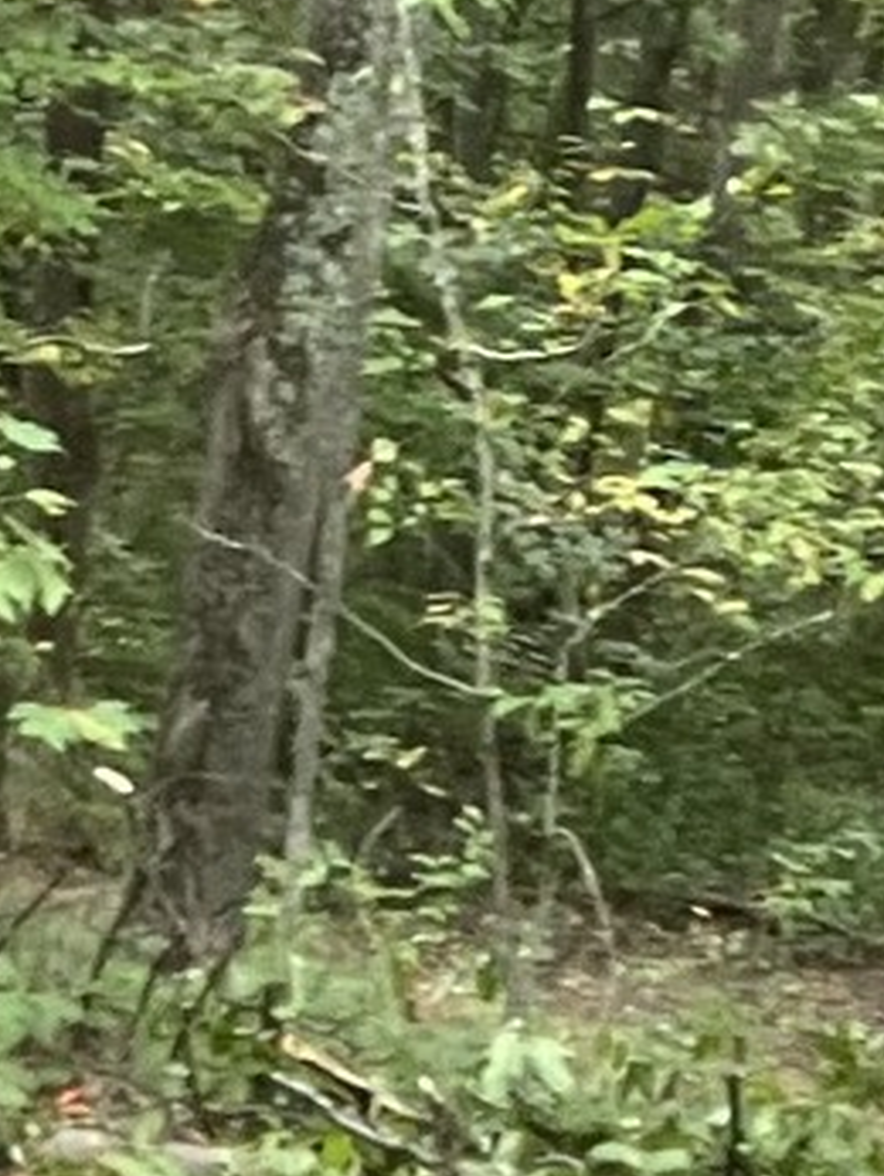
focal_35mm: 156
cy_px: 2950
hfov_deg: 9.5
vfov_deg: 10.6
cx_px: 211
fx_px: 5305
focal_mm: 2.71
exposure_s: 1/81
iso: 100
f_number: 2.2
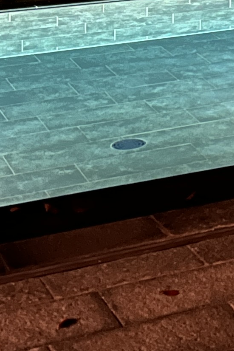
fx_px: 1286
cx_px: 632
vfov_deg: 14.2
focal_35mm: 132
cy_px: -217
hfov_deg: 9.0
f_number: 1.5
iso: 500
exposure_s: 1/4
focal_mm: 5.7
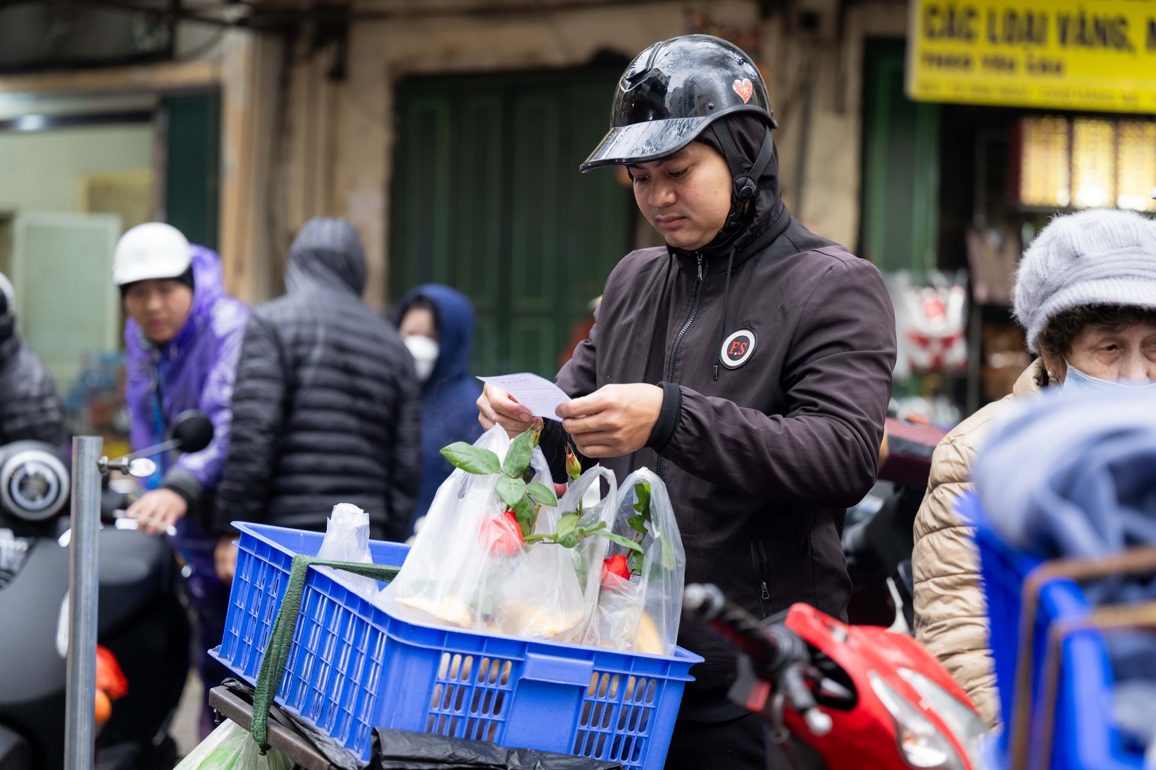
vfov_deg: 17.7
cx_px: 578
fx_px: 2472
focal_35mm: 77
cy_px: 385
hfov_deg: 26.3
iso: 500
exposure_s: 1/200
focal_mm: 77
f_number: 2.8
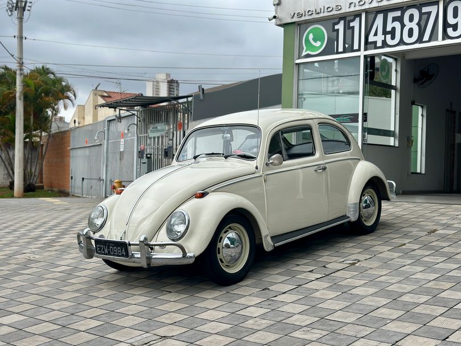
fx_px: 639
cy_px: 173
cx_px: 230
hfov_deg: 39.6
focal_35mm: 48
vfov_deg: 30.3
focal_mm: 6.86
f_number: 1.78
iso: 100
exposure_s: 1/3472
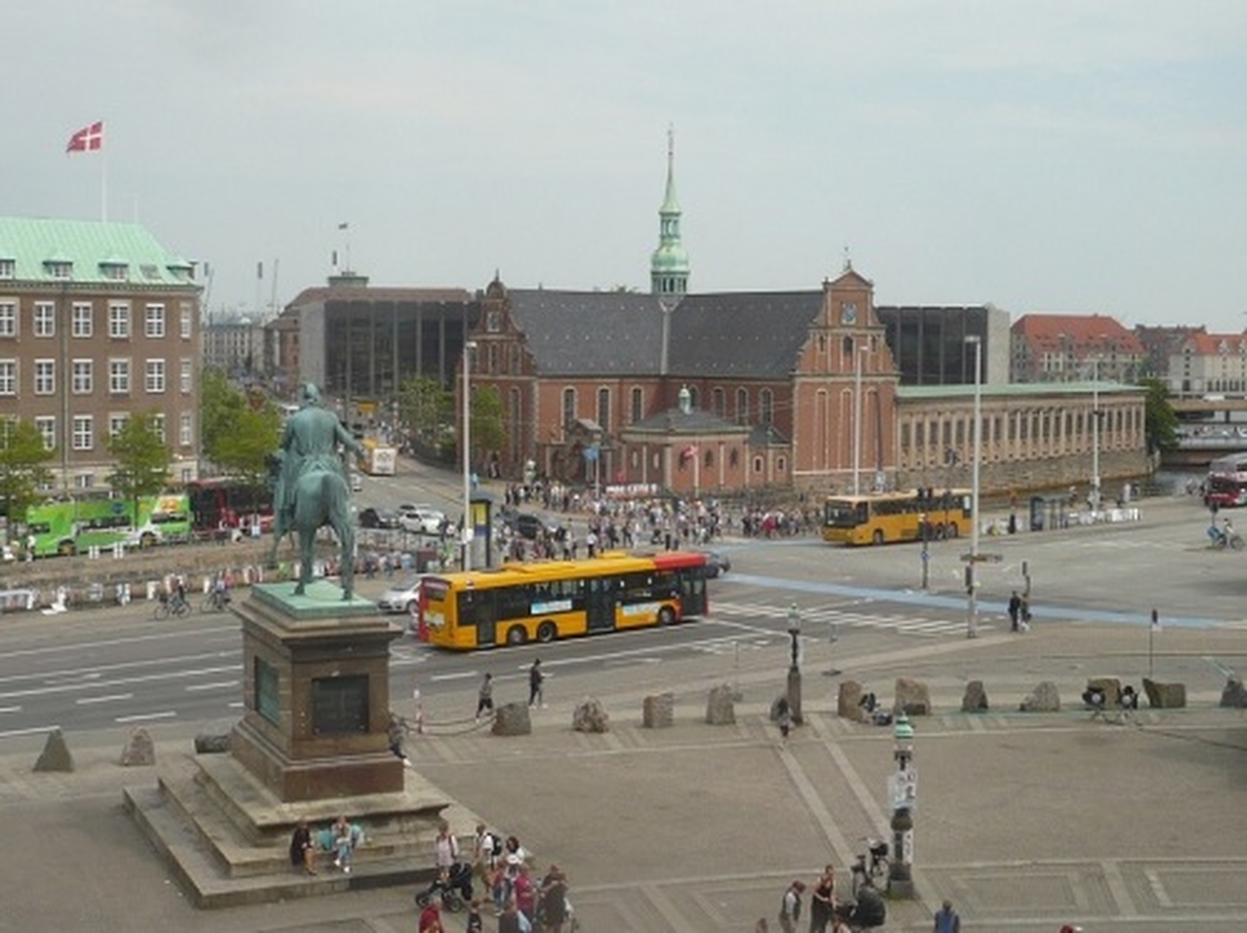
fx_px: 1763
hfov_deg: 38.9
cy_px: 466
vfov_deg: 29.6
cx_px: 624
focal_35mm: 49
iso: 100
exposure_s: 1/200
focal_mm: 6
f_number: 8
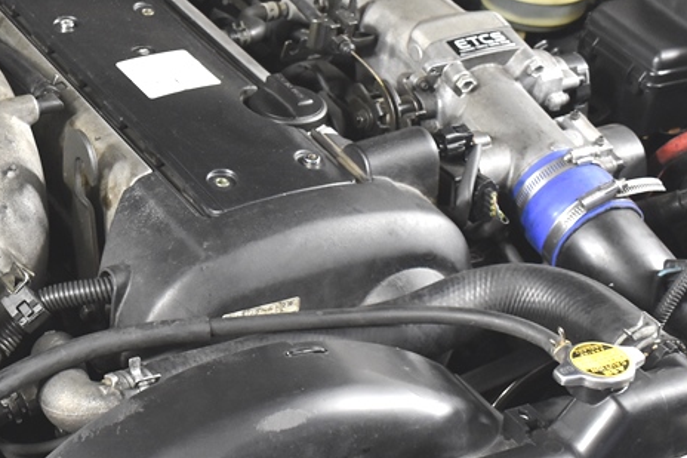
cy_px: 183
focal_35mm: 106
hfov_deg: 18.7
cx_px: -31
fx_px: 2022
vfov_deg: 12.9
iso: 1600
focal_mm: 32
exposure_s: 1/125
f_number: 5.6
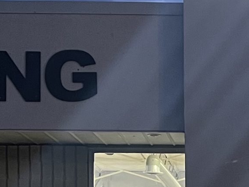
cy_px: 266
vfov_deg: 11.0
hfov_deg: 14.5
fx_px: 942
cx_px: 311
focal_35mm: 131
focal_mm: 5.7
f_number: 1.5
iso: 500
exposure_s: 1/52
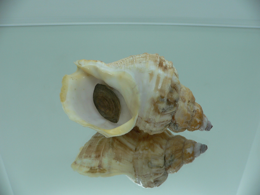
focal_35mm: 35
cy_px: 98
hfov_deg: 52.6
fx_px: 263
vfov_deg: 40.7
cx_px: 130
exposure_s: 1/60
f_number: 2.8
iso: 80
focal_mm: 4.6
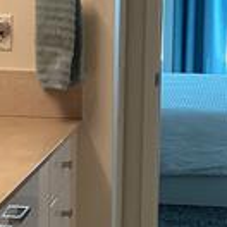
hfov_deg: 13.9
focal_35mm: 125
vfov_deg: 13.9
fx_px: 927
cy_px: 74
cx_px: 153
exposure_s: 1/60
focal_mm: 3.3
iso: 80
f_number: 2.4
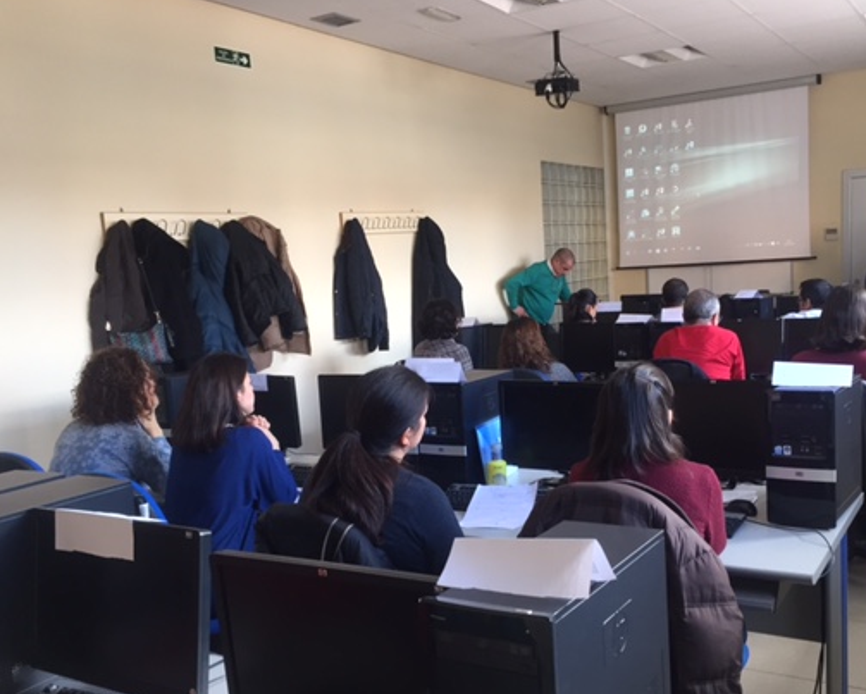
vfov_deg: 41.1
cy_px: 398
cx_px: 482
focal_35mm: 36
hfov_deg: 50.2
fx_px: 923
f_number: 2.2
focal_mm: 4.15
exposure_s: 1/30
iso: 64
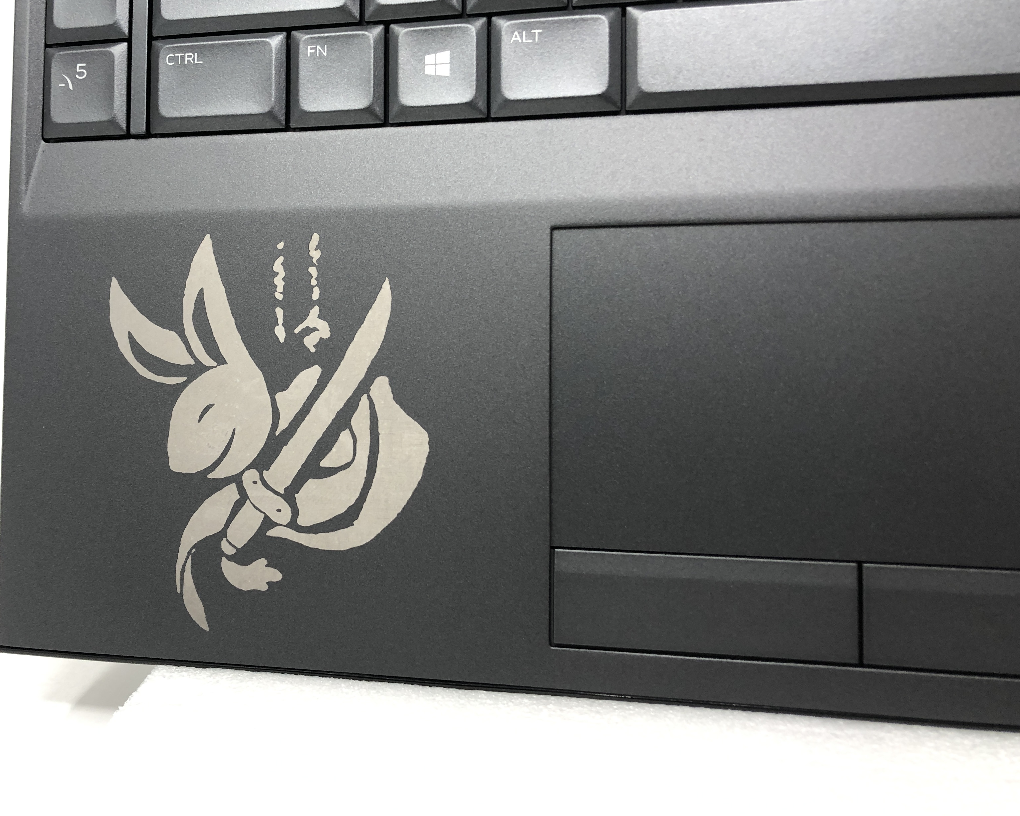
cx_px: 366
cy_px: 358
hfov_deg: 49.7
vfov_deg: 41.1
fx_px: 1087
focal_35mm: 36
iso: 25
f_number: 1.8
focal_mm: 4
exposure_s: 1/30
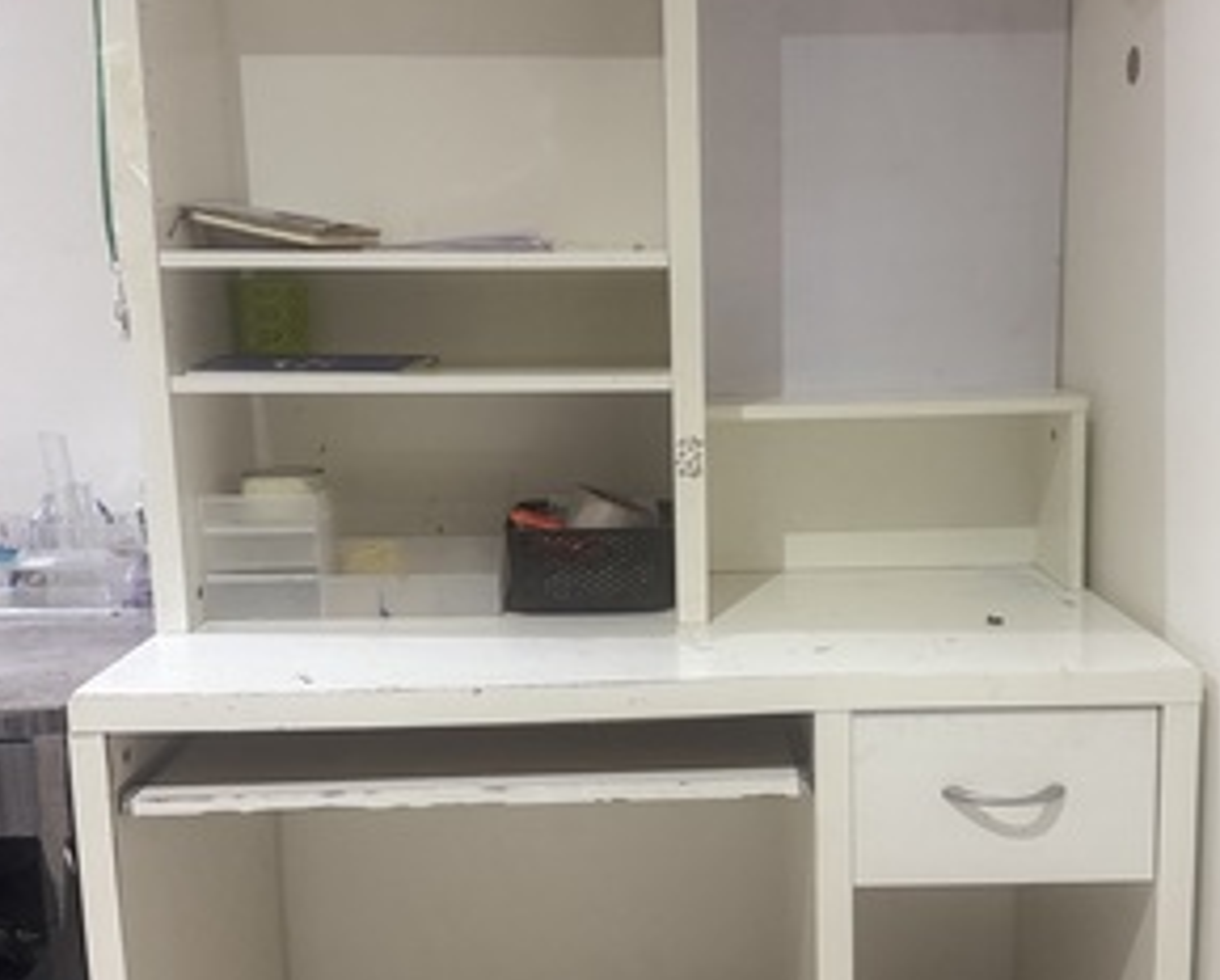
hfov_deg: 48.9
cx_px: 694
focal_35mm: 37
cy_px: 488
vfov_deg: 40.2
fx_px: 1338
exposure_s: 1/60
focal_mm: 6.76
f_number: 1.78
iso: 800
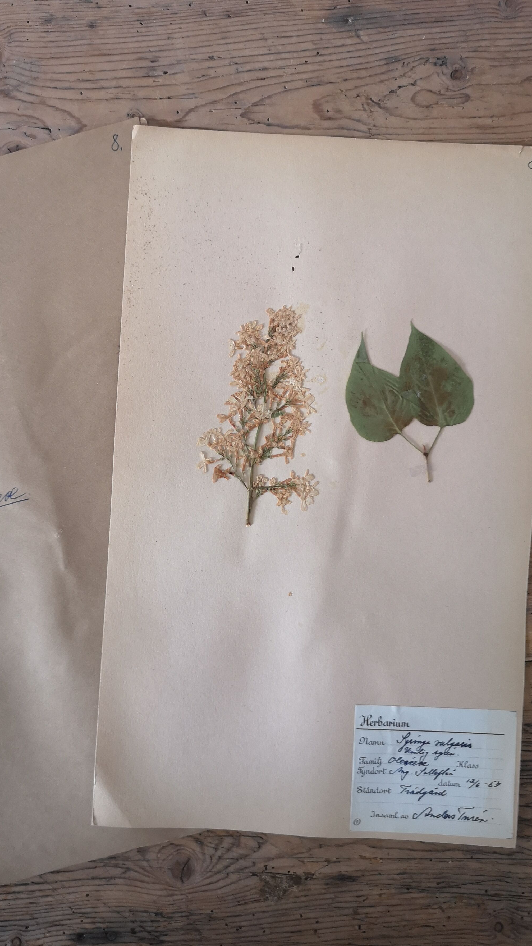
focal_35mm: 30
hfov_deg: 38.8
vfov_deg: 64.3
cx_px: 224
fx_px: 752
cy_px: 474
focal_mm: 3.95
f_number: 1.8
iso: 500
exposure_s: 1/25
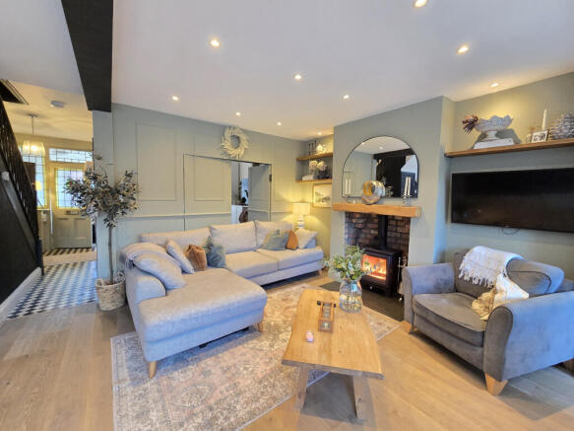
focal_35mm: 13
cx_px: 287
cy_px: 216
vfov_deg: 89.9
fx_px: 216
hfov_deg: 106.2
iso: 320
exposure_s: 1/50
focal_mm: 2.2
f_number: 2.2
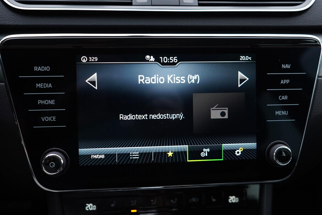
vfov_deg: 36.9
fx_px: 322
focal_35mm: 36
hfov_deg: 53.1
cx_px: 161
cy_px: 108
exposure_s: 1/40
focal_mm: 24
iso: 200
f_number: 2.8
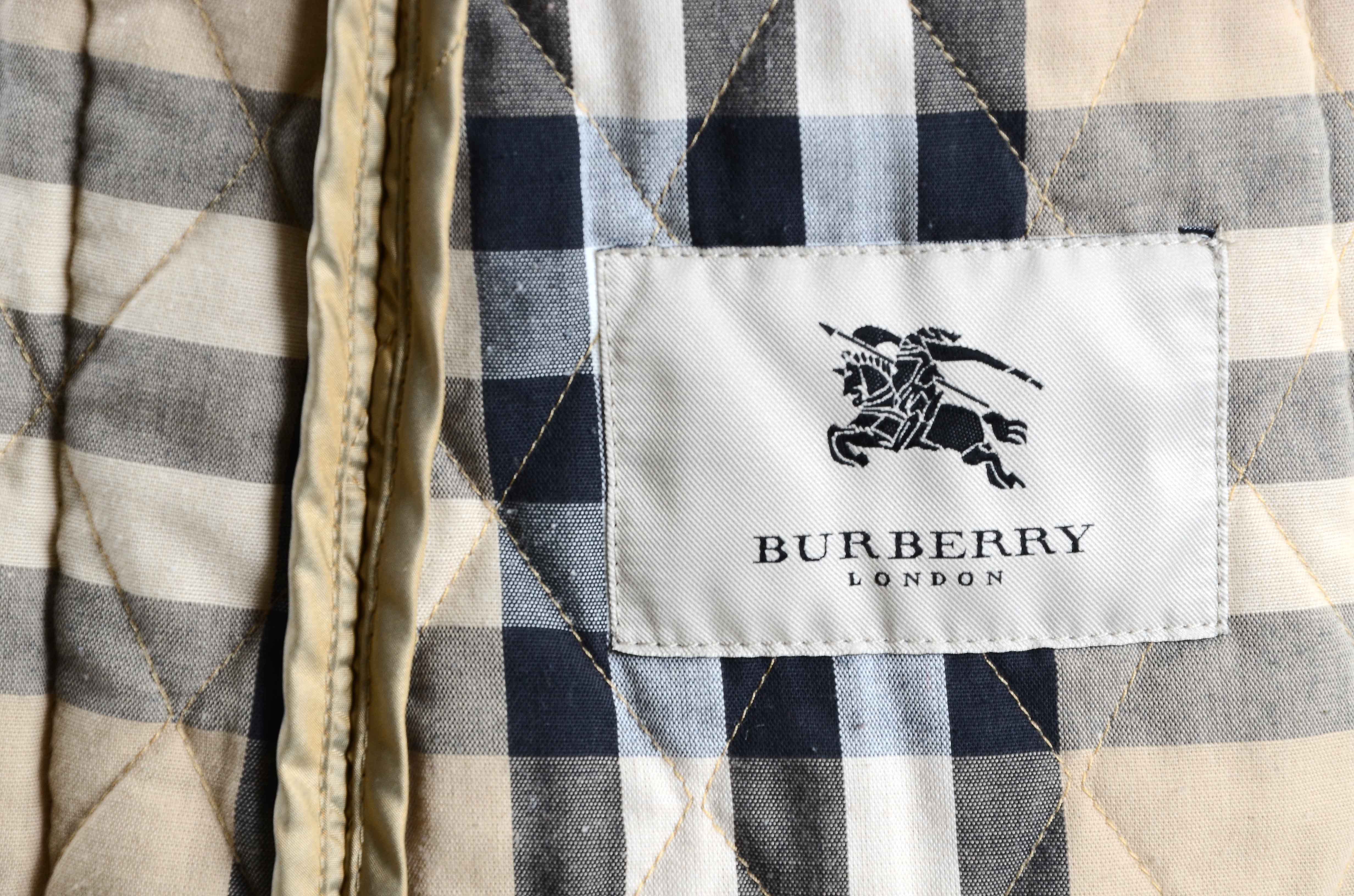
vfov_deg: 8.7
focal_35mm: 158
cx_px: 677
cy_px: 448
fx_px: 5911
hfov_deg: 13.1
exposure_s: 1/80
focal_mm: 105
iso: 160
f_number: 8
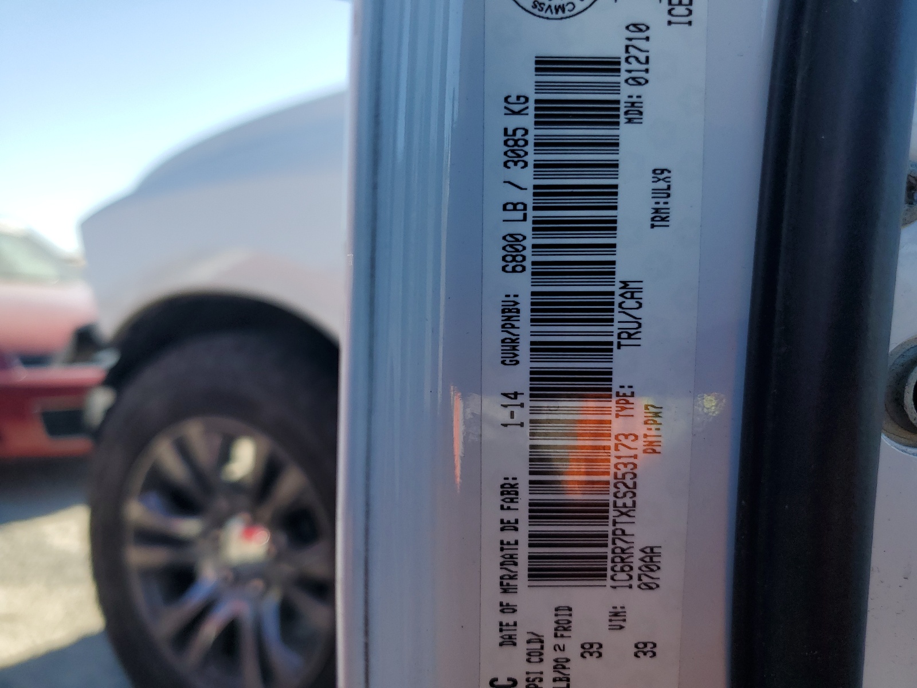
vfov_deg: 53.1
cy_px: 344
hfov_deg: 67.3
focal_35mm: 26
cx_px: 458
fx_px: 689
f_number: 1.5
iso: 50
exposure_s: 1/1429
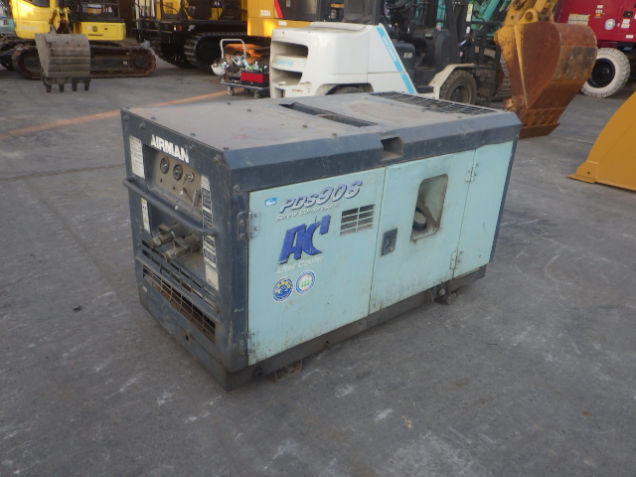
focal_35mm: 28
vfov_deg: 49.7
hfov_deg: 63.4
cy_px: 238
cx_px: 318
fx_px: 514
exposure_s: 1/100
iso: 125
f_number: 3.5
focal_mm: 5
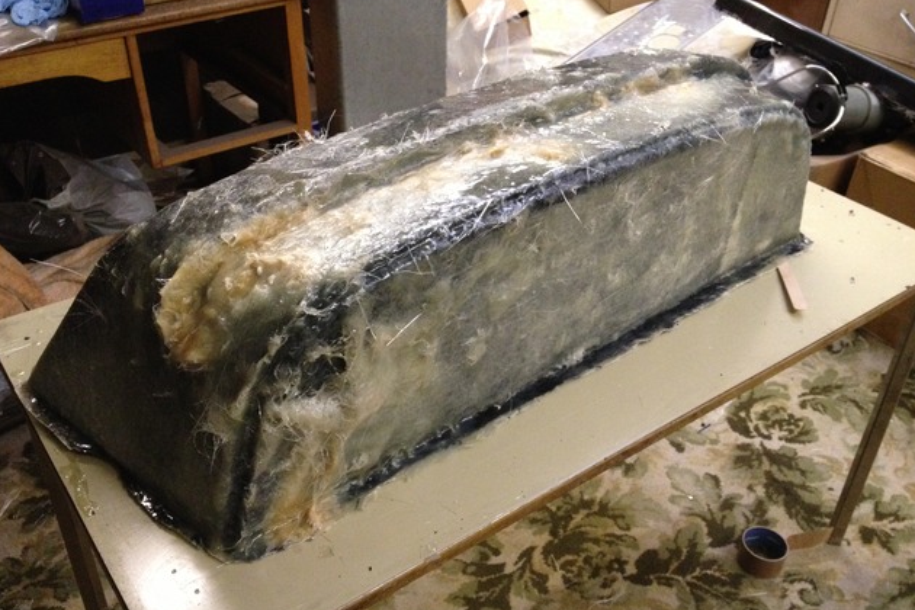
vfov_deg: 35.9
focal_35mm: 37
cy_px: 325
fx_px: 940
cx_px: 453
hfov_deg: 51.9
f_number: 2.4
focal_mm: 4.28
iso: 400
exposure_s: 1/15
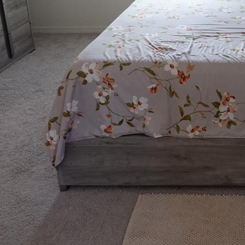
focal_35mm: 51
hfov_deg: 31.4
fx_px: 408
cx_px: 232
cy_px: 35
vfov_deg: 32.1
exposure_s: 1/80
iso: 500
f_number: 2
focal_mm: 7.6
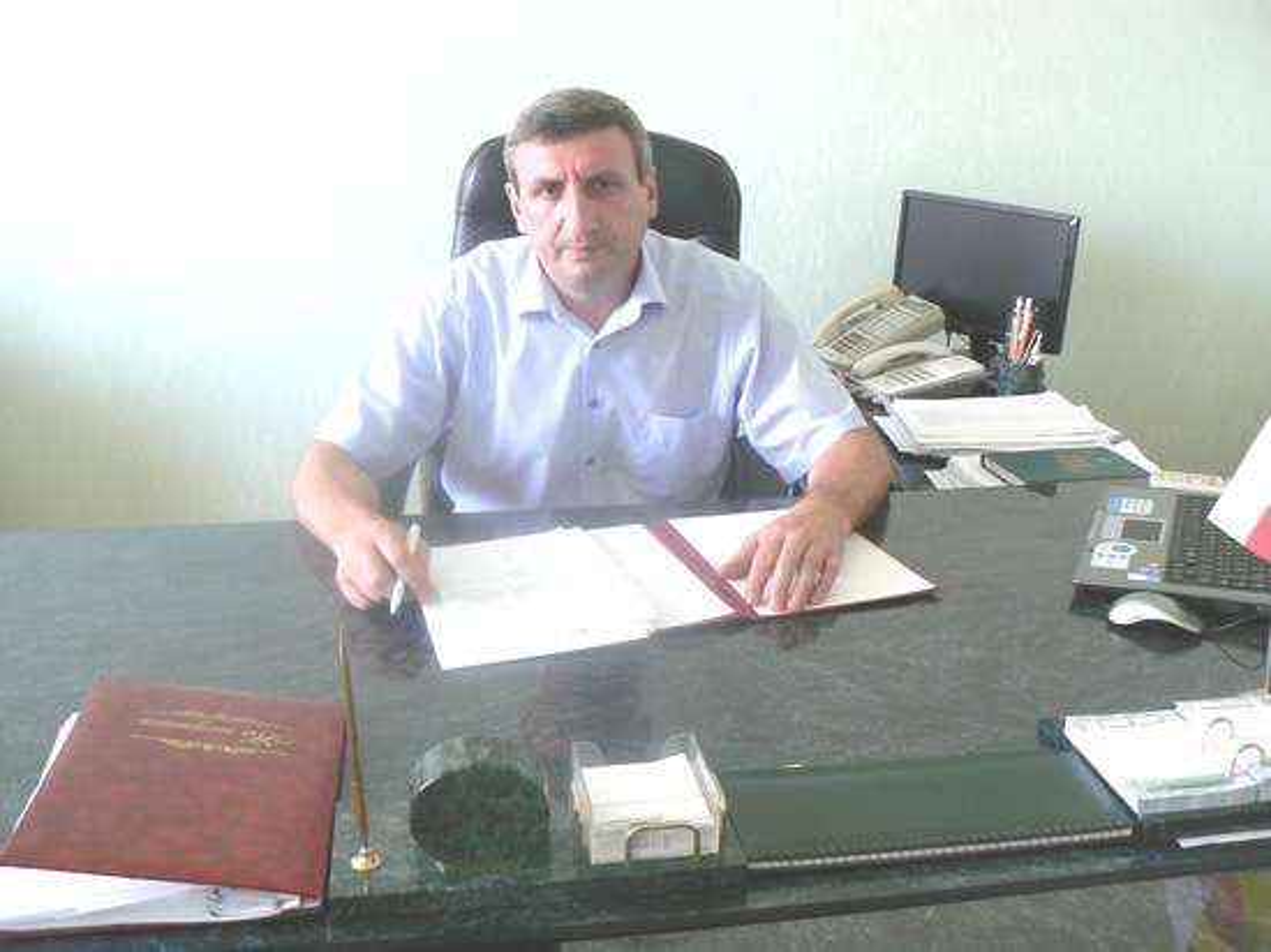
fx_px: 1321
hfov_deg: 51.4
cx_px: 636
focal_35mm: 36
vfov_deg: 39.6
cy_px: 476
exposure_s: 1/30
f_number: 2.8
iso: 200
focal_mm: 6
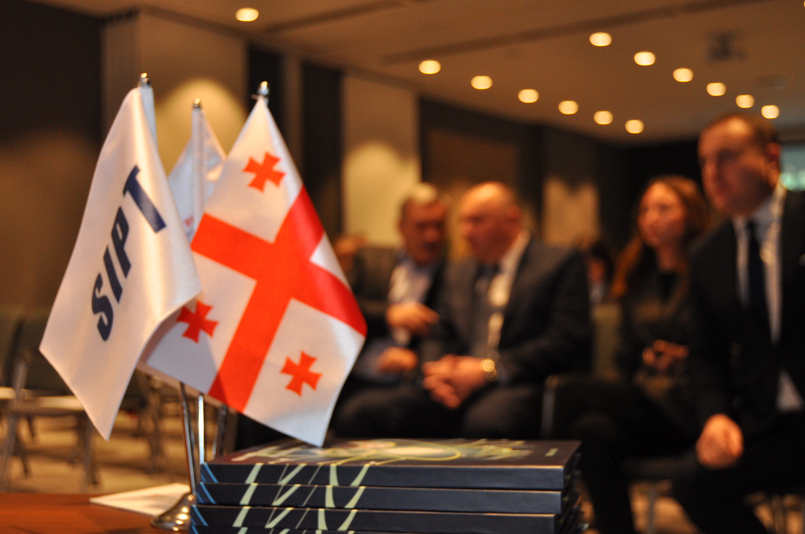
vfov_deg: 28.0
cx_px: 402
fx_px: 1072
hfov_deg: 41.2
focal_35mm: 48
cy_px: 267
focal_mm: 32
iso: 720
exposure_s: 1/60
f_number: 4.5
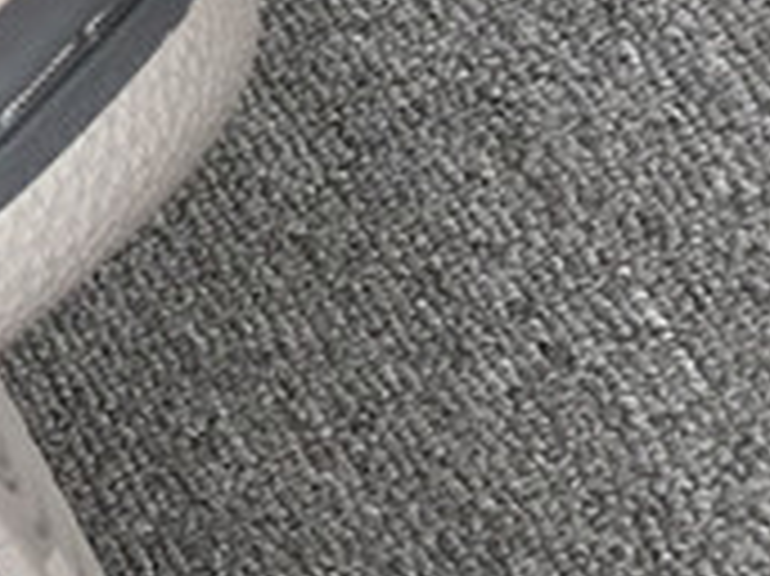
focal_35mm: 163
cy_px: -313
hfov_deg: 10.9
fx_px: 3623
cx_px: -869
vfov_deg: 8.9
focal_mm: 3.3
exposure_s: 1/100
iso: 25
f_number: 2.4
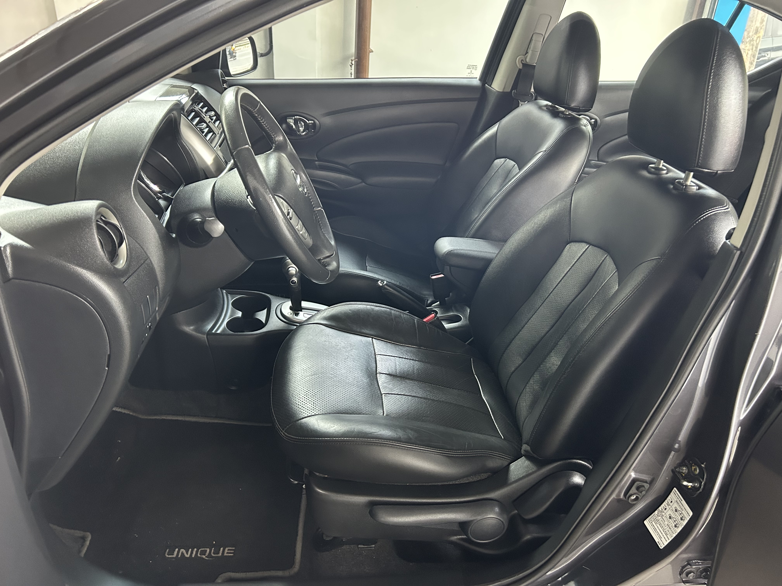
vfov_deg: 53.1
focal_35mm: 26
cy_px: 293
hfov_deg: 67.3
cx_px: 391
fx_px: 587
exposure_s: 1/40
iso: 500
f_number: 1.5
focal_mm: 5.7
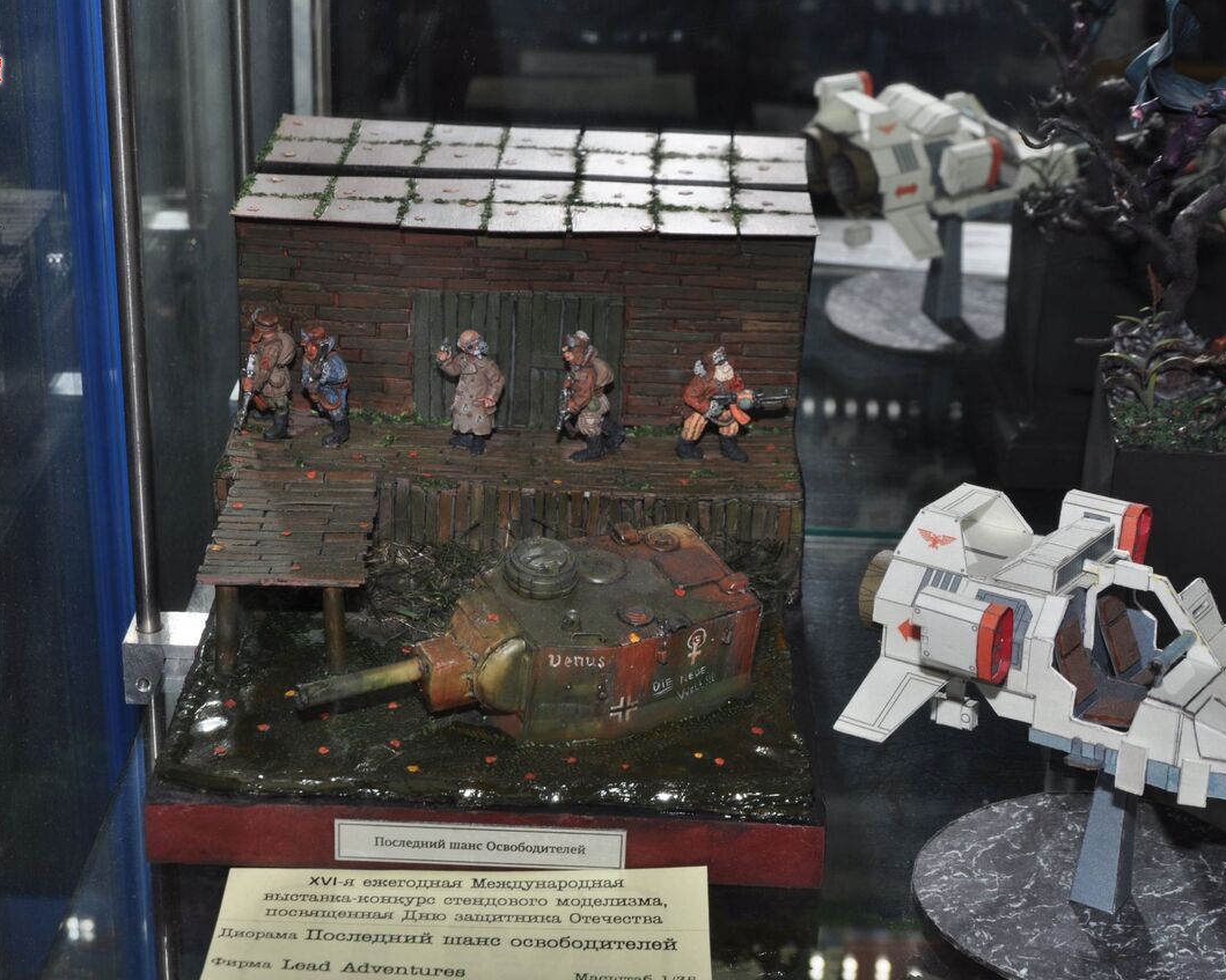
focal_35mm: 68
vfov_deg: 22.5
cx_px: 534
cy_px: 491
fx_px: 2467
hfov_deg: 27.9
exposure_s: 1/200
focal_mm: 40
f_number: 10
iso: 200
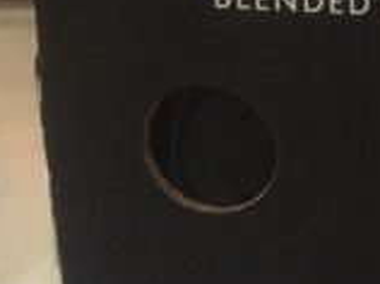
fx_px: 1545
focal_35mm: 141
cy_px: 5
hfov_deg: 12.2
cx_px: 798
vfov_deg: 10.4
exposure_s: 1/30
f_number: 2.2
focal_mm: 4.15
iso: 160
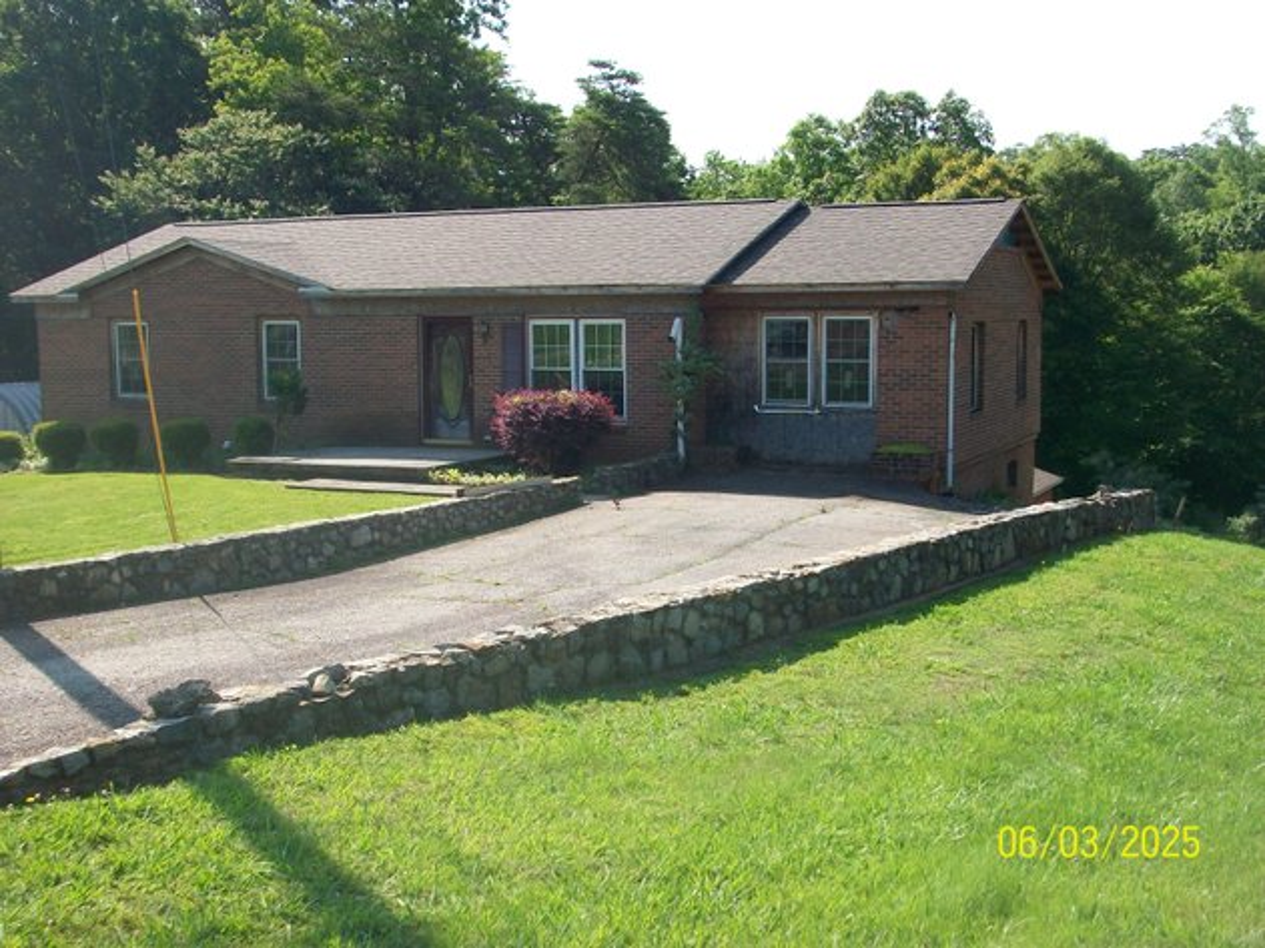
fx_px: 1535
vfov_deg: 34.3
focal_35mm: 42
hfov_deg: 44.8
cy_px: 474
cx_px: 632
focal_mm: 7.1
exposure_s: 1/640
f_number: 3.2
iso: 80
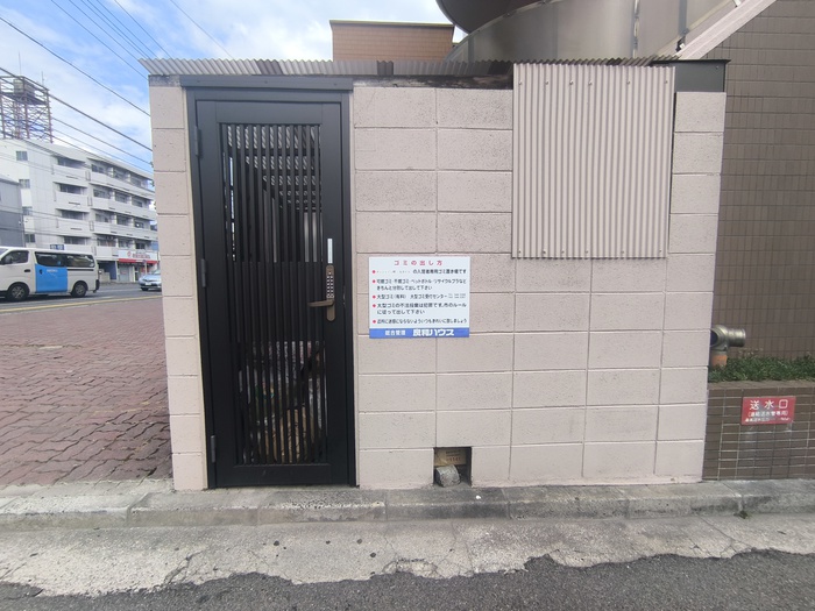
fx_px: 377
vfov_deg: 78.1
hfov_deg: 94.5
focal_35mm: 16
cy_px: 306
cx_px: 408
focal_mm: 1.65
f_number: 2.2
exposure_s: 1/851
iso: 50
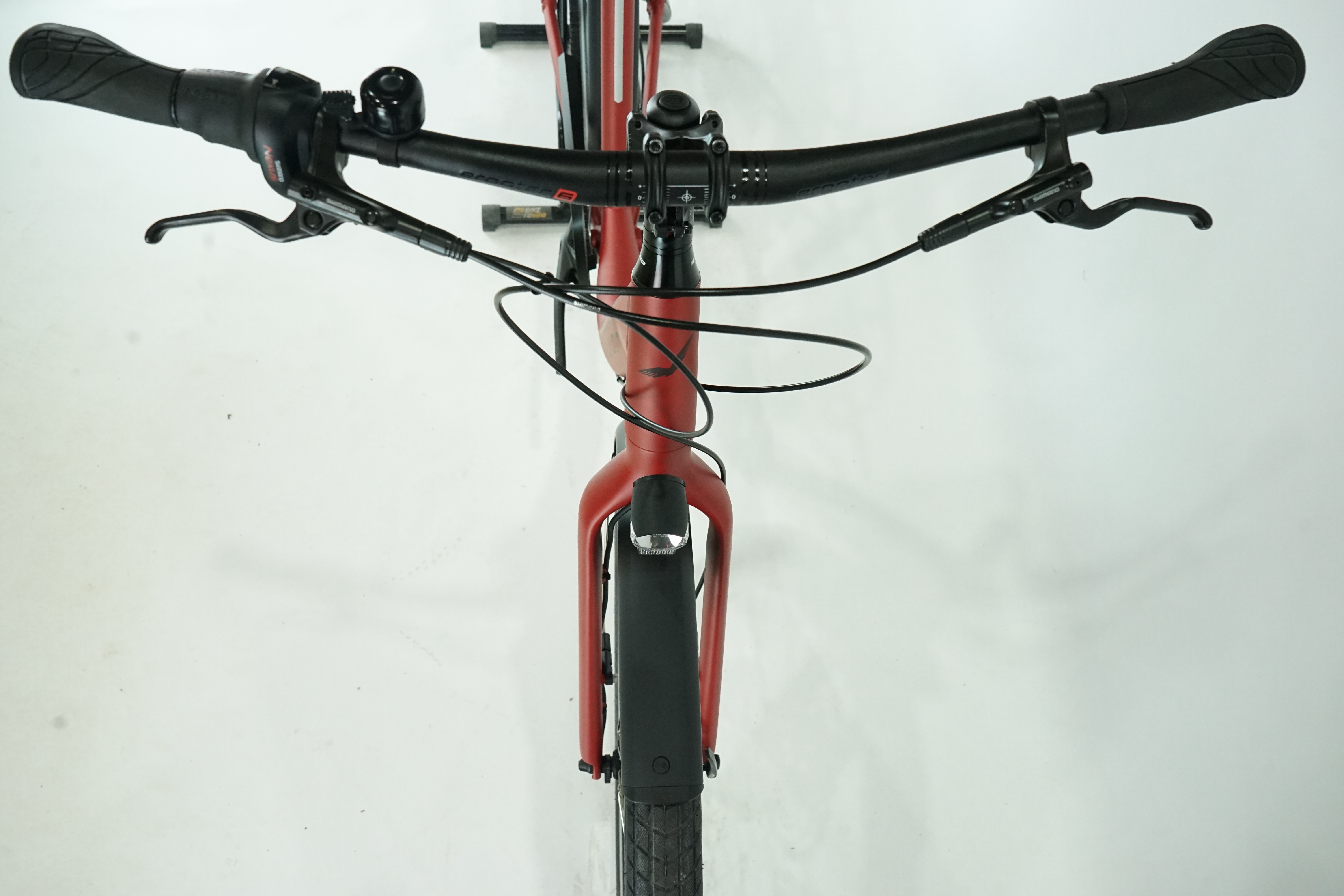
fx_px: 1157
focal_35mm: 31
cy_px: 448
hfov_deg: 60.3
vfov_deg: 42.3
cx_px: 672
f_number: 8
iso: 3200
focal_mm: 31
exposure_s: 1/200
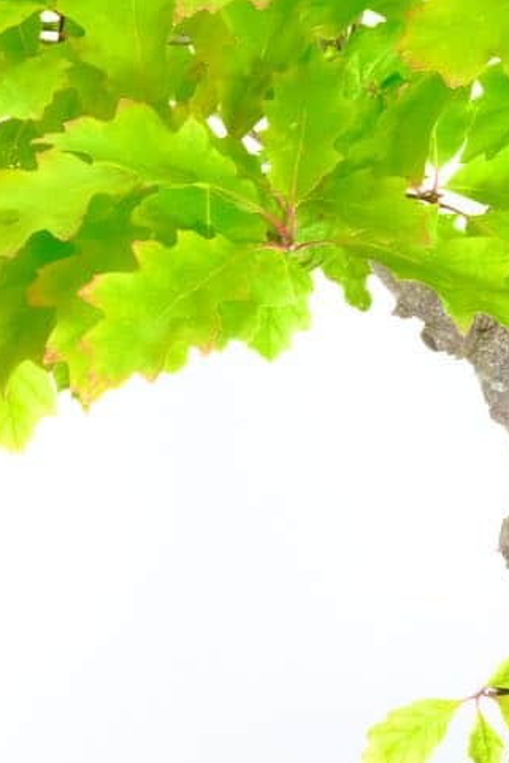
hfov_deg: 6.2
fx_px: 4683
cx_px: 569
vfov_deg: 9.3
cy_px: 290
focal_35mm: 221
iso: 6400
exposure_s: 1/30
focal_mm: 55
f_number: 22
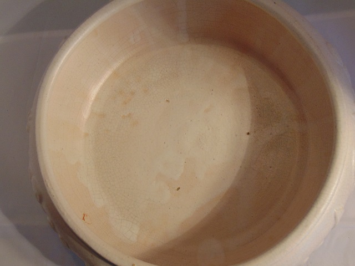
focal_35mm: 50
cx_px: 178
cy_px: 133
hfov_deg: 38.2
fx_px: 513
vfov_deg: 29.1
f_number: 3.5
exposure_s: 1/40
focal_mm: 9
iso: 100
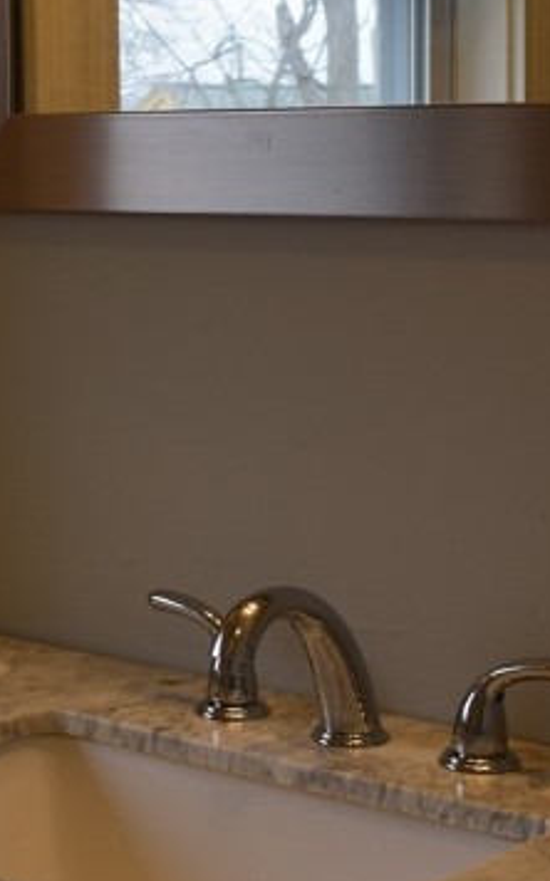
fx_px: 2378
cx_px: 30
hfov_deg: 13.1
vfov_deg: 21.0
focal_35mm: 99
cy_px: 416
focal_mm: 30
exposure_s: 1/100
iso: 400
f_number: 9
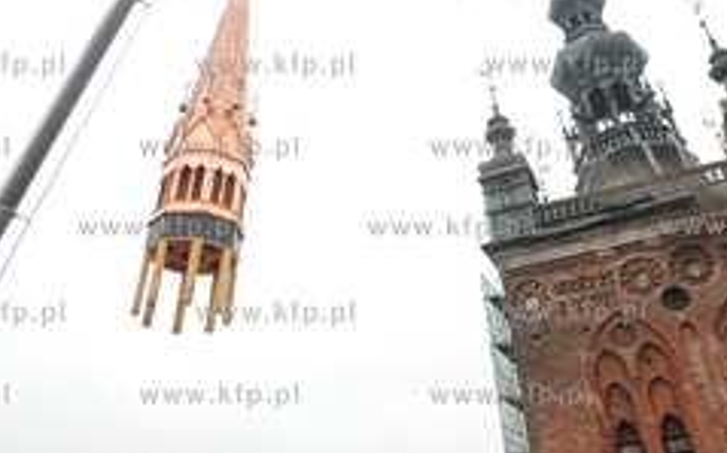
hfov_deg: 64.6
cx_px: 383
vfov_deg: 41.6
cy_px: 103
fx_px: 574
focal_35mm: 29
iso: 400
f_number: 5.6
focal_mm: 17
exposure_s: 1/125
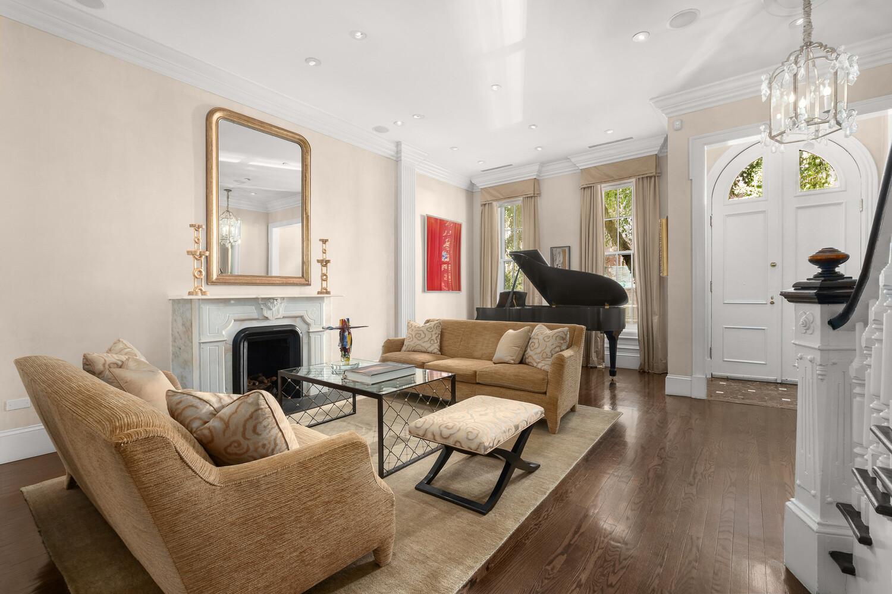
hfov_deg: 96.7
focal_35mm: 16
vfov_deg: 73.7
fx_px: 396
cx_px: 446
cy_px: 297
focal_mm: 16
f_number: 11
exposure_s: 5
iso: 400
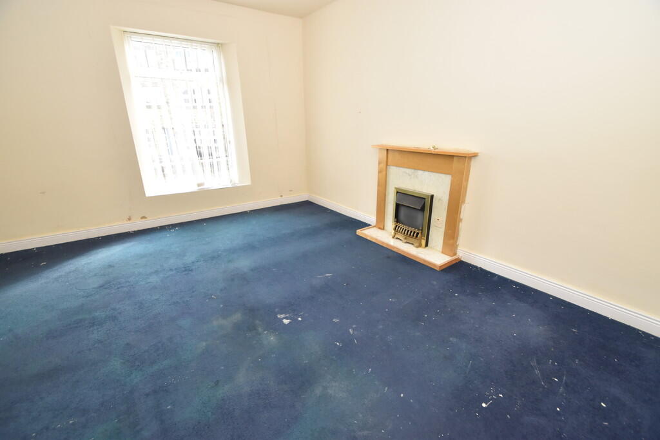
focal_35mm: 15
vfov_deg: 77.3
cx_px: 330
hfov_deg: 100.4
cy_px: 220
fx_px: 275
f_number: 5.6
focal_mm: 10
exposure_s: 1/125
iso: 800
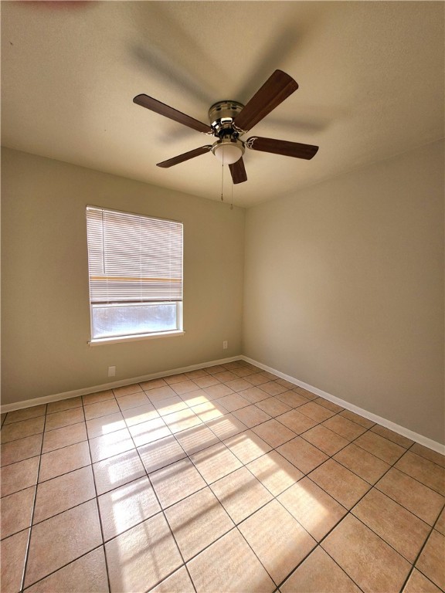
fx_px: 223
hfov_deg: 89.9
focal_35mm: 13
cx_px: 222
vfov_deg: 106.2
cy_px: 296
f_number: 2.2
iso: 32
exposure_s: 1/135
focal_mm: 1.74
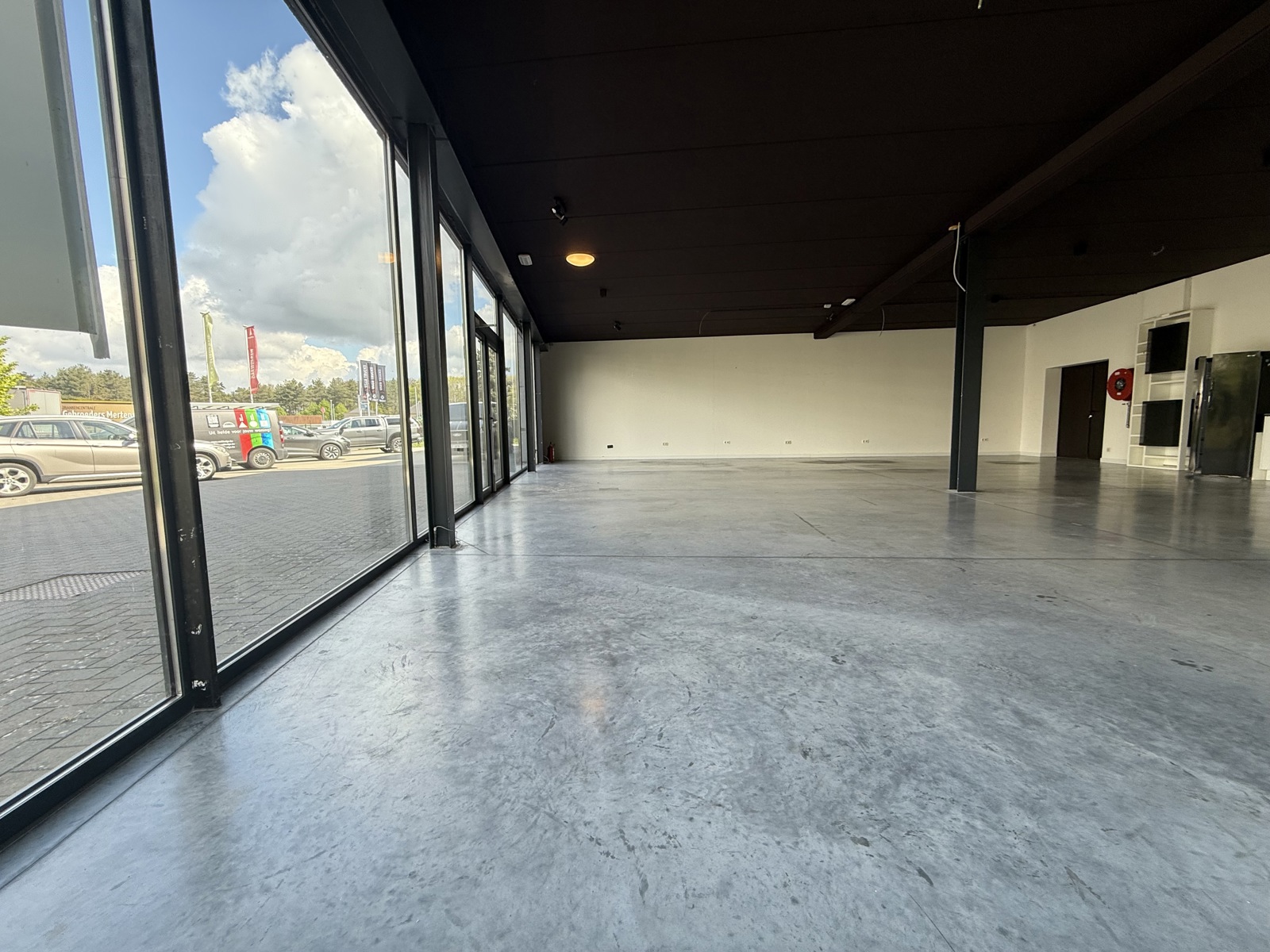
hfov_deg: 102.1
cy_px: 476
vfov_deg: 85.7
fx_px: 514
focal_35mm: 14
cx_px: 635
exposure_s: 1/210
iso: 64
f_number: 2.2
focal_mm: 2.22
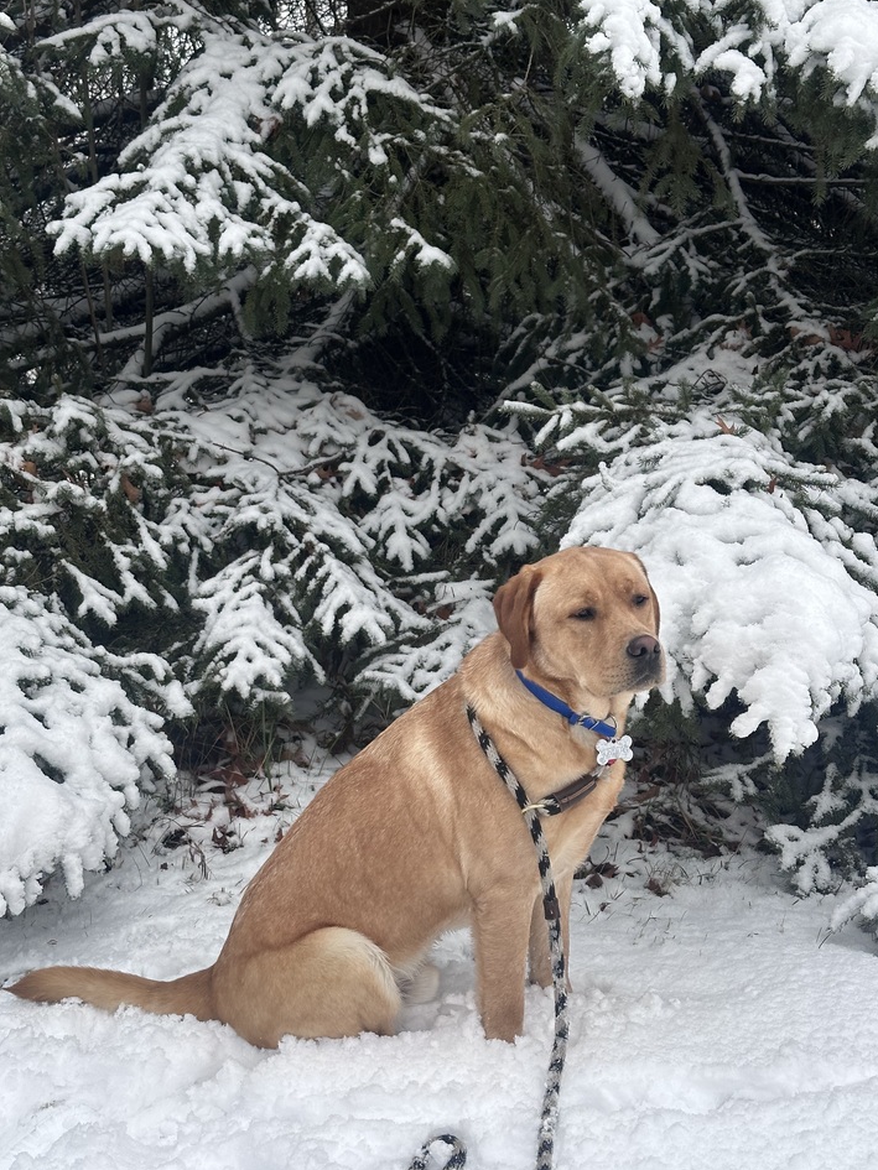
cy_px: 541
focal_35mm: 52
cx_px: 454
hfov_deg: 28.0
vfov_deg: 36.8
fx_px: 1758
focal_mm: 6.86
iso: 64
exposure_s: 1/538
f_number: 1.78
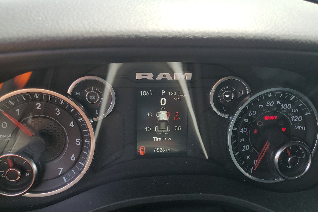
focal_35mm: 31
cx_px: 177
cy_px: 94
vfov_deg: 42.2
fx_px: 274
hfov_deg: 60.1
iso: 50
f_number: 1.5
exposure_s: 1/455
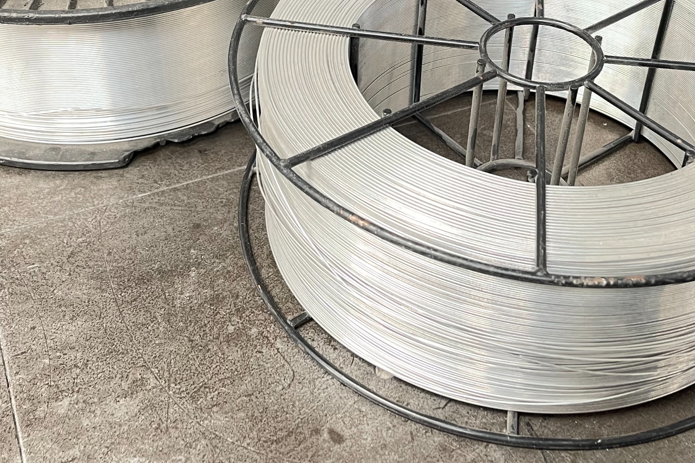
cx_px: 384
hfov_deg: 38.8
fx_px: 985
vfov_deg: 25.9
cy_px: 73
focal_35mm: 51
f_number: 1.6
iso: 200
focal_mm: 5.1
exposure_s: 1/50
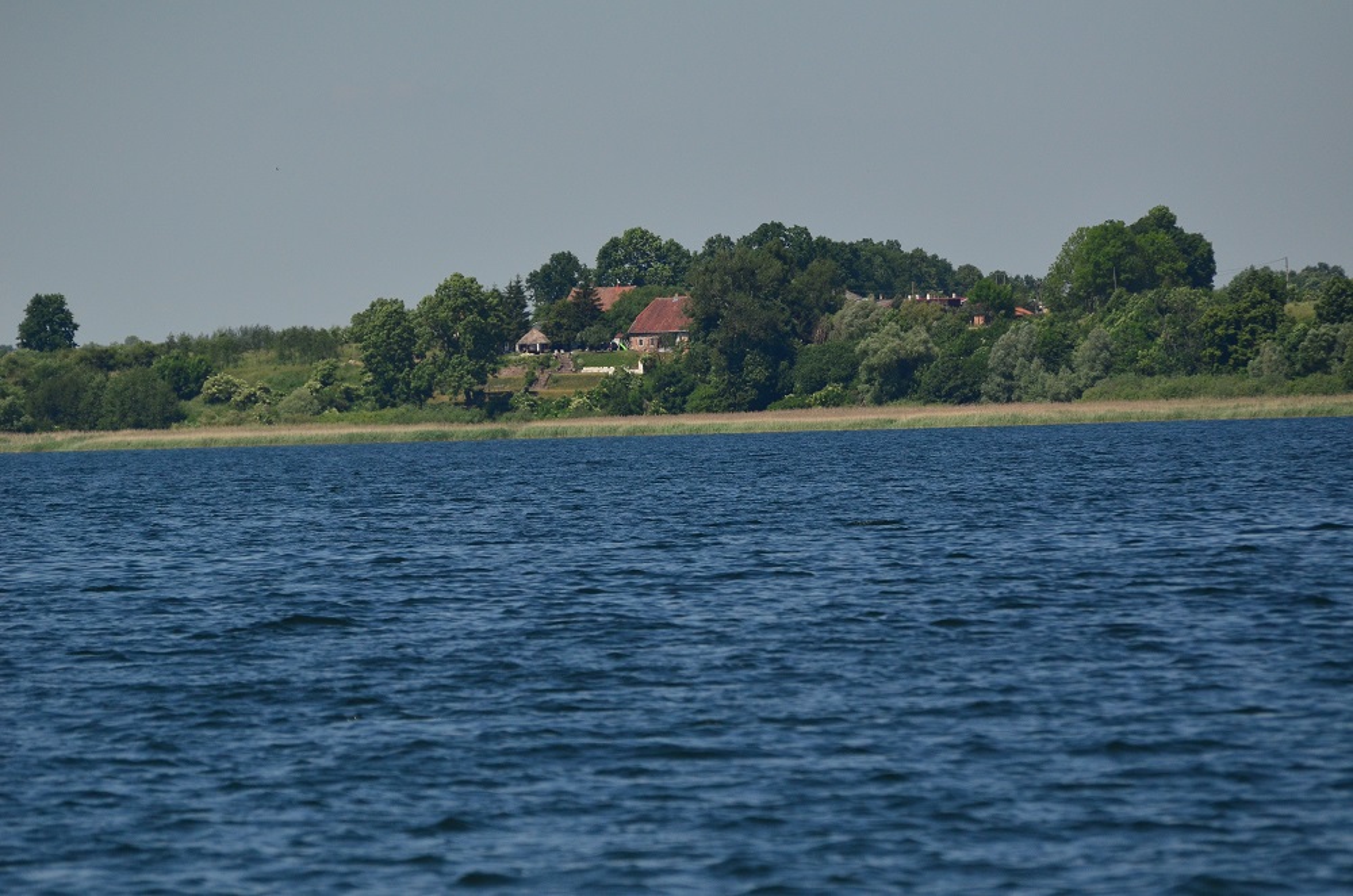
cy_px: 448
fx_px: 11250
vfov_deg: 4.6
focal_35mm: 300
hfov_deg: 6.9
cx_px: 676
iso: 720
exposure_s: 1/8000
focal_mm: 200
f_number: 5.3
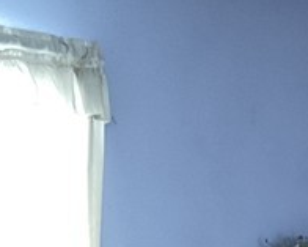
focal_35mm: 148
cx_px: 344
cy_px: 552
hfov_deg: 12.8
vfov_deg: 9.5
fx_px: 1350
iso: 500
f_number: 1.8
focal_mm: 3
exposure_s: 1/24
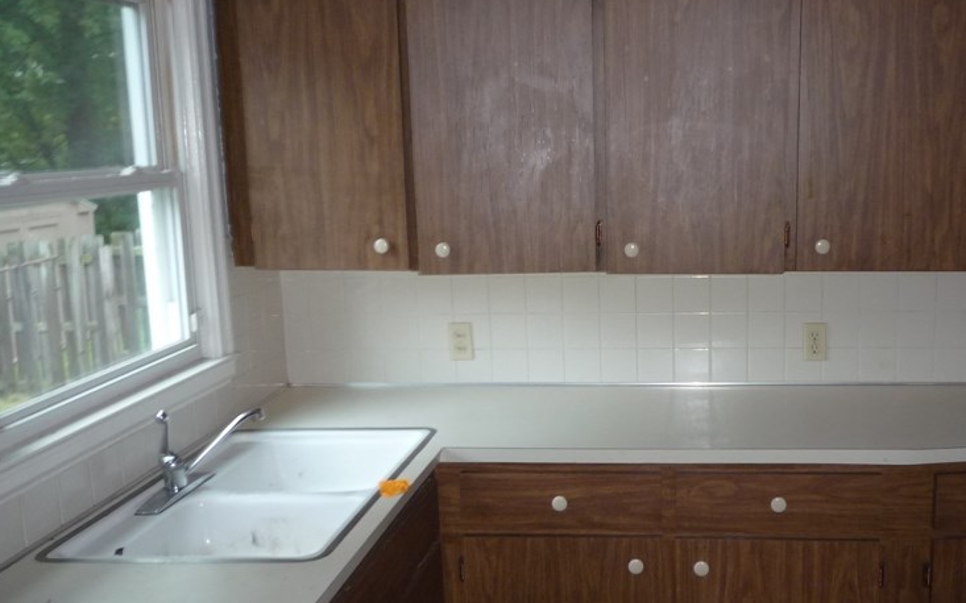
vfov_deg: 34.4
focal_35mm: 37
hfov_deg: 51.8
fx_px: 974
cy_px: 319
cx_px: 639
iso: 125
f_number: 2.8
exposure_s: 1/8
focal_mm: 4.4
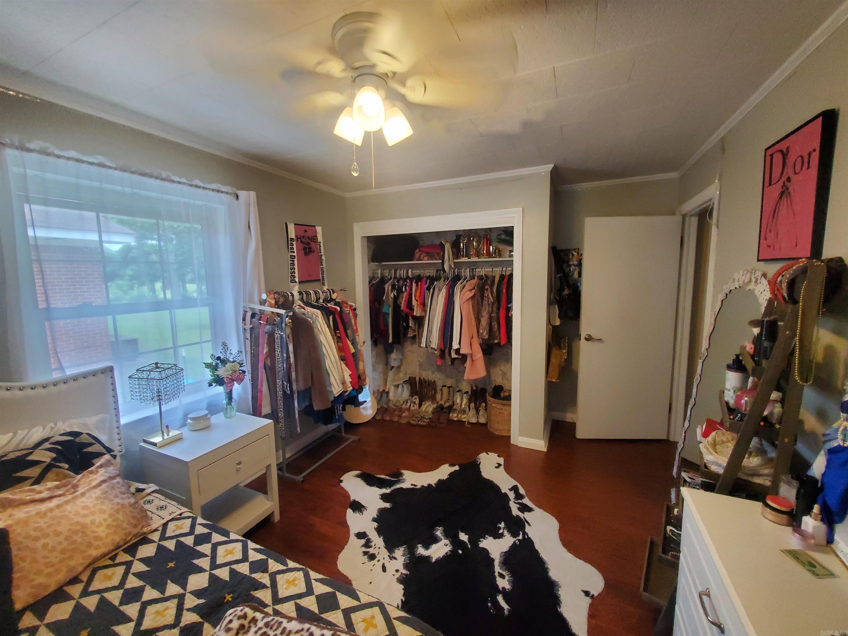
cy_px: 318
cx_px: 424
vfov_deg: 89.9
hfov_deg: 106.2
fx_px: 318
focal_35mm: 13
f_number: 2.2
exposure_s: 1/60
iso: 320
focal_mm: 1.8
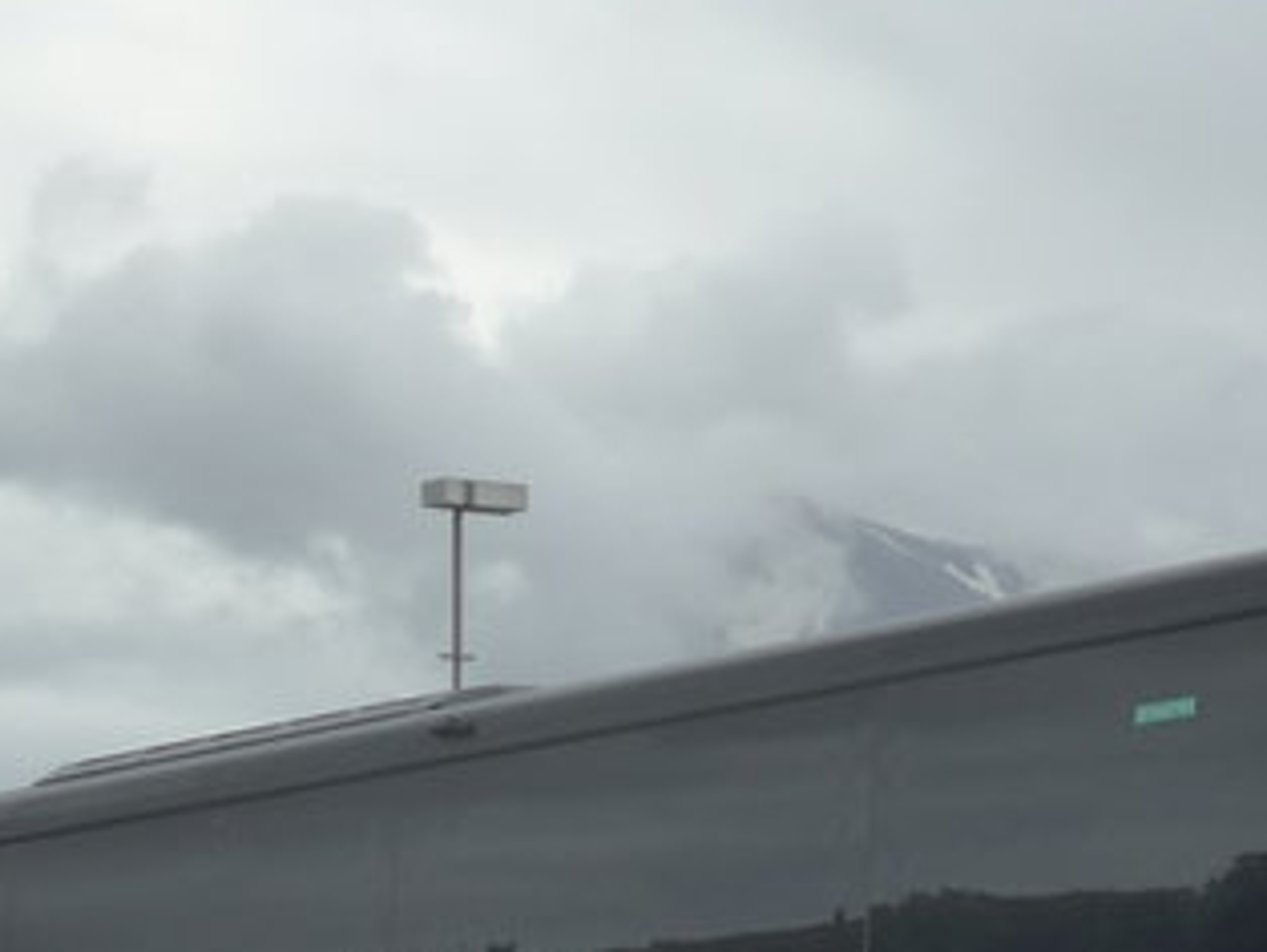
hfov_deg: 9.4
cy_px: 827
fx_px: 7692
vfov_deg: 7.1
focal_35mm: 210
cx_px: 1114
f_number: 3.4
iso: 160
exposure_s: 1/1300
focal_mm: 11.3
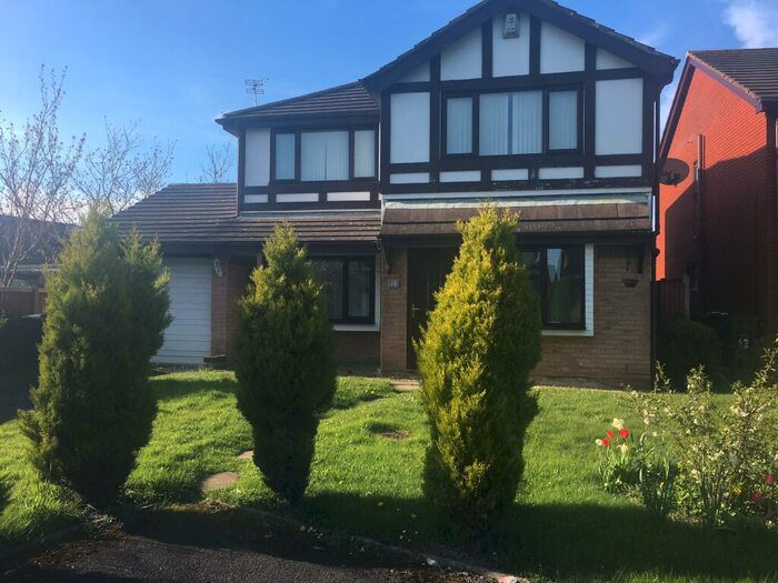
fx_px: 652
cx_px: 389
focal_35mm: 29
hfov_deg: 61.7
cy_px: 292
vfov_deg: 48.2
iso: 25
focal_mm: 4.15
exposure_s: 1/718
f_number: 2.2
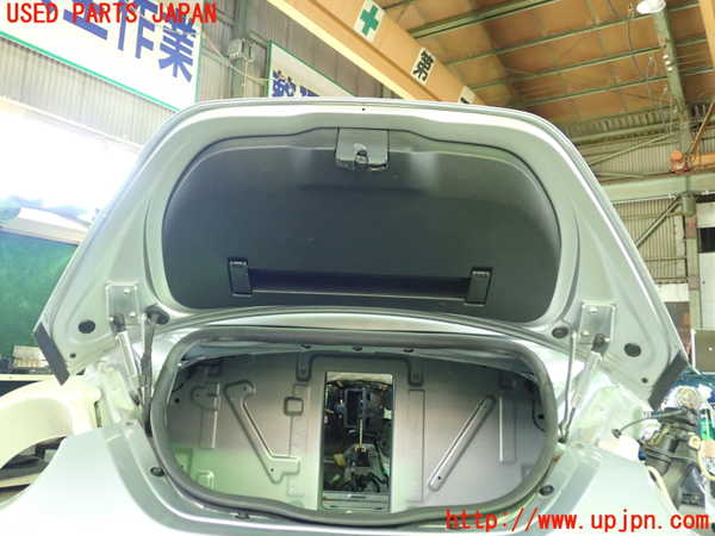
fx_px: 620
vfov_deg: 46.8
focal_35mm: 30
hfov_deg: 60.0
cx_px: 358
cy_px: 268
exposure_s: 1/50
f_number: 2.3
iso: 800
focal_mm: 5.5
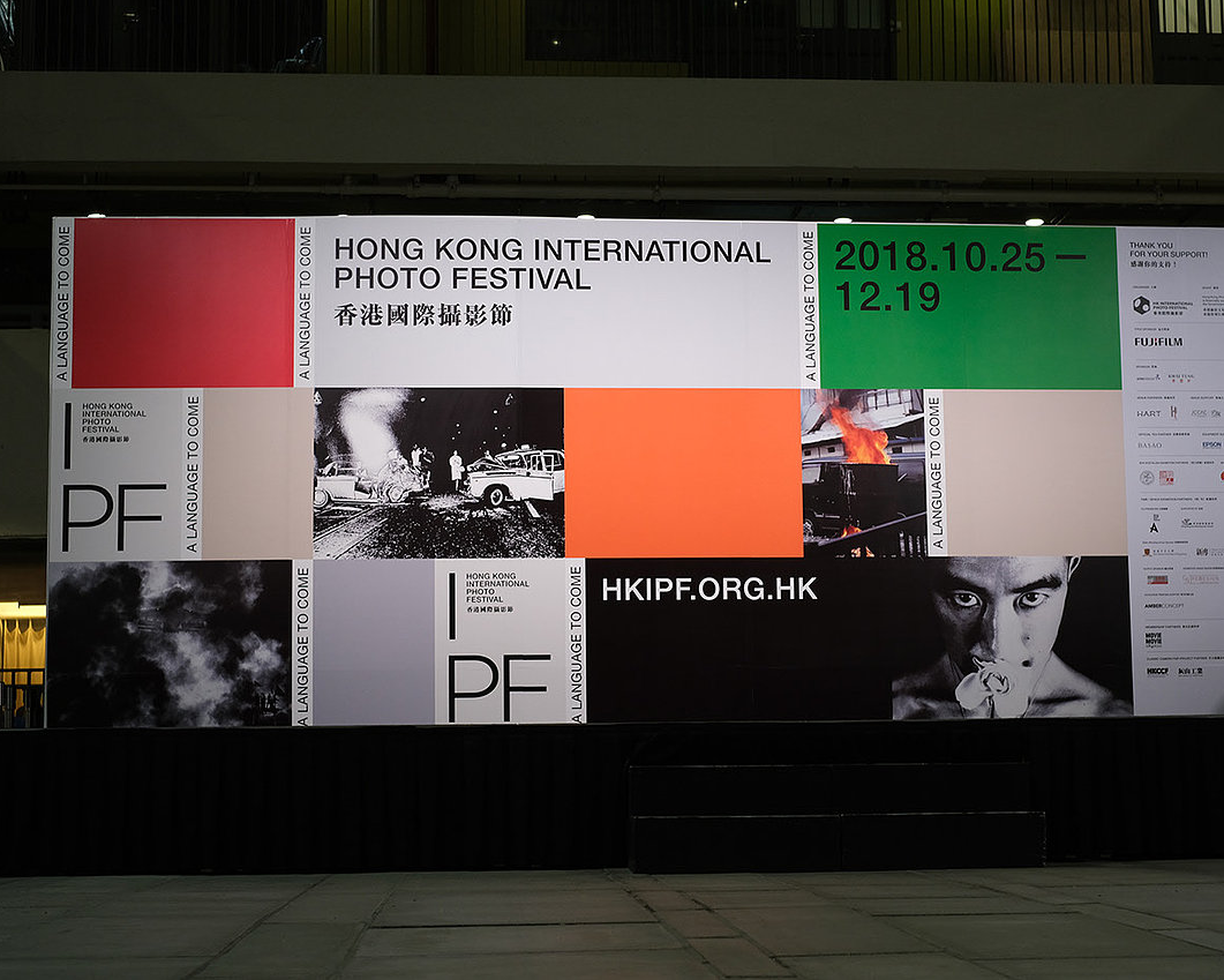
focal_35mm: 60
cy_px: 489
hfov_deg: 31.4
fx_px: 2174
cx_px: 713
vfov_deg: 25.4
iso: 800
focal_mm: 35
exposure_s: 1/125
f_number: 3.6
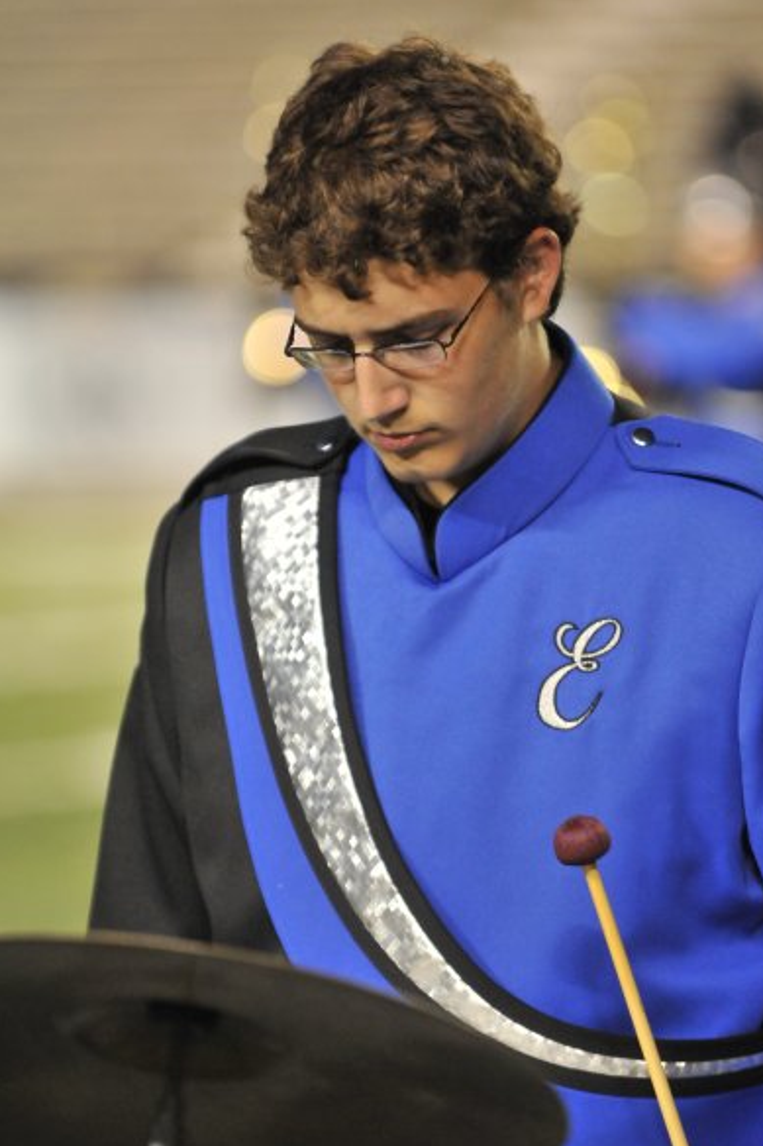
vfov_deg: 6.7
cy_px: 581
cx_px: 383
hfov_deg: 4.5
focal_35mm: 308
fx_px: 9797
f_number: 2.8
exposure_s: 1/320
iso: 1600
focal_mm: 200
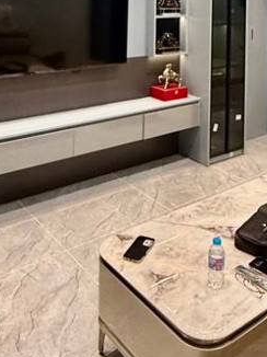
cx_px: 161
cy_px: -3
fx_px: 443
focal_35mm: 43
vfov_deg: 38.7
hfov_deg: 33.4
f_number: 2.2
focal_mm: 2.22
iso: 160
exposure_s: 1/100
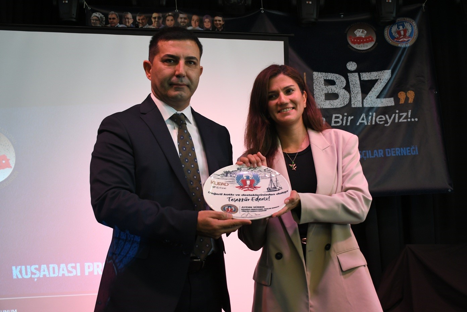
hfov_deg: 43.6
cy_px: 156
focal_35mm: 45
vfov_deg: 29.9
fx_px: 584
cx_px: 234
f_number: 4.5
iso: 1250
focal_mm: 30
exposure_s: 1/60
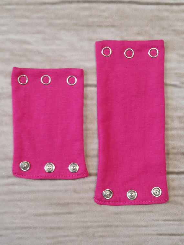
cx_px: 92
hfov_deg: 28.0
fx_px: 369
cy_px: 122
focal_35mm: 52
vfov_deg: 36.8
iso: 300
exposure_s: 1/33
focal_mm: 4.81
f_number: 1.8
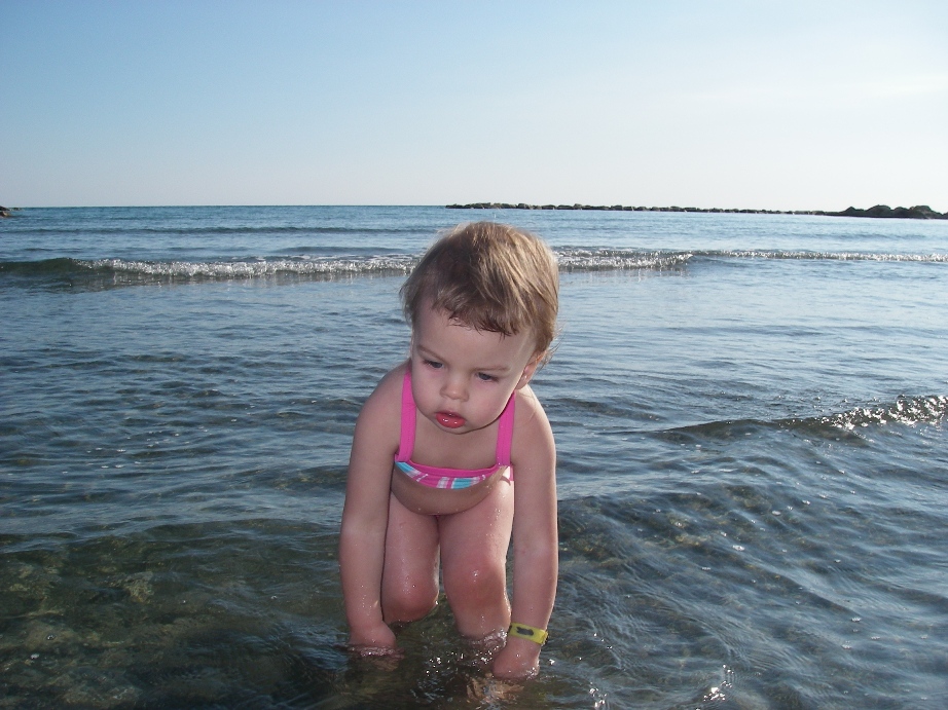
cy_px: 355
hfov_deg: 49.0
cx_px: 474
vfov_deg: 37.7
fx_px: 1040
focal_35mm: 38
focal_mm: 6.3
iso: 64
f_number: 6.6
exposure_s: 1/400
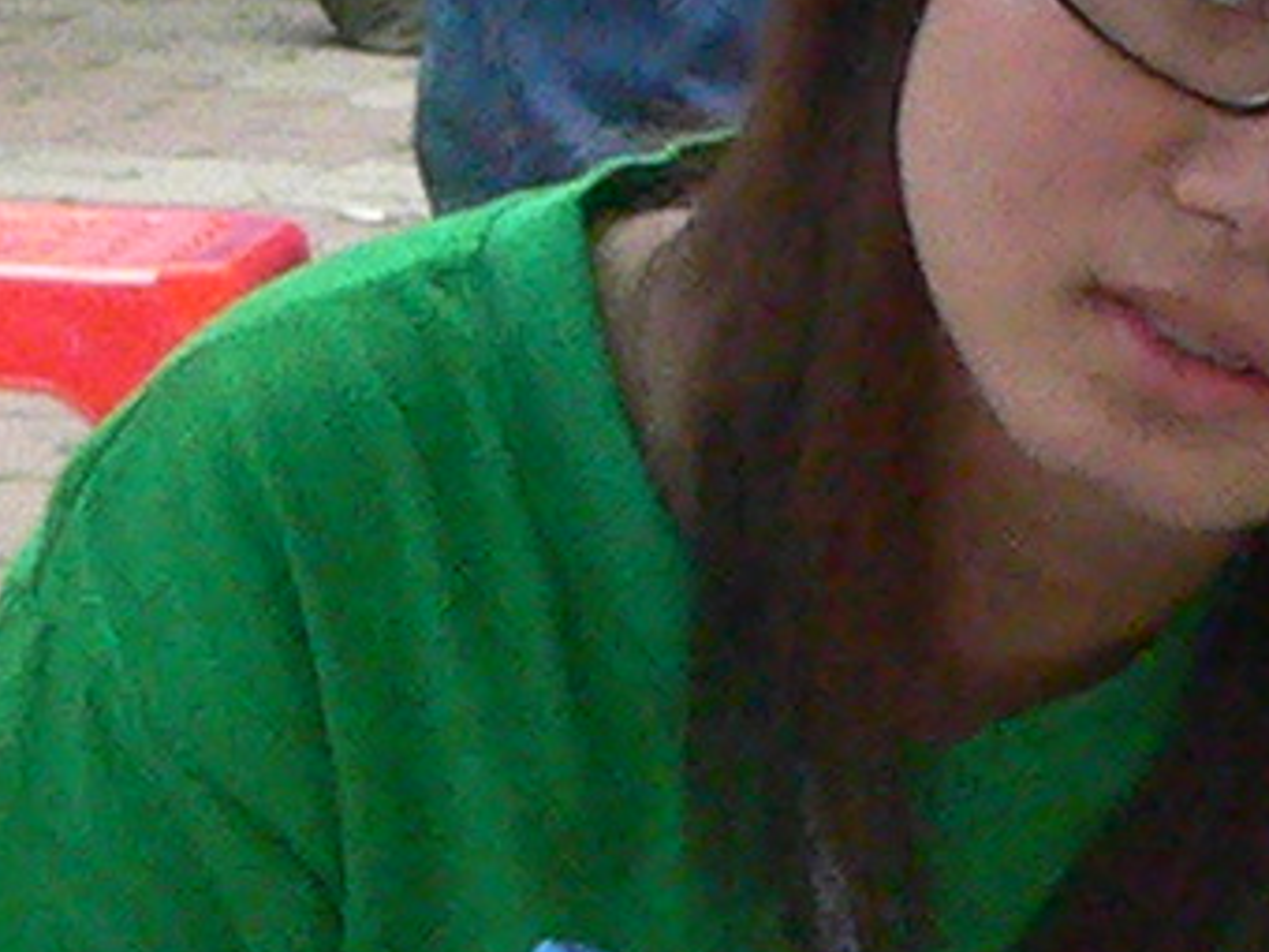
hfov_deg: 3.8
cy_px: 765
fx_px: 19063
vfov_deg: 2.9
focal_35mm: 520
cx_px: 2202
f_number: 4
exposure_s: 1/250
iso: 400
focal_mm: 11.5
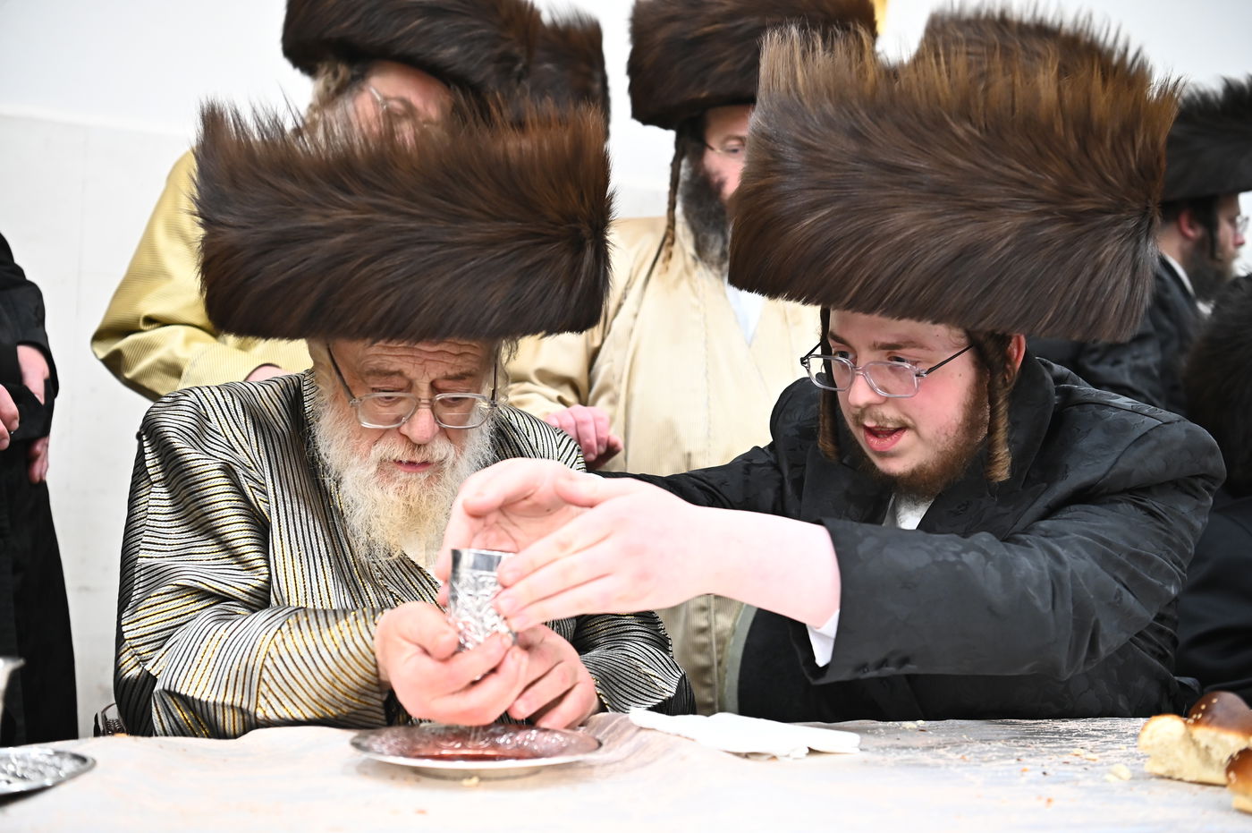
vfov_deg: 29.2
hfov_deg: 42.8
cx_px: 626
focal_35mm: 46
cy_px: 416
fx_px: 1598
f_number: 3.5
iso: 2500
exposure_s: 1/200
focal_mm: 46
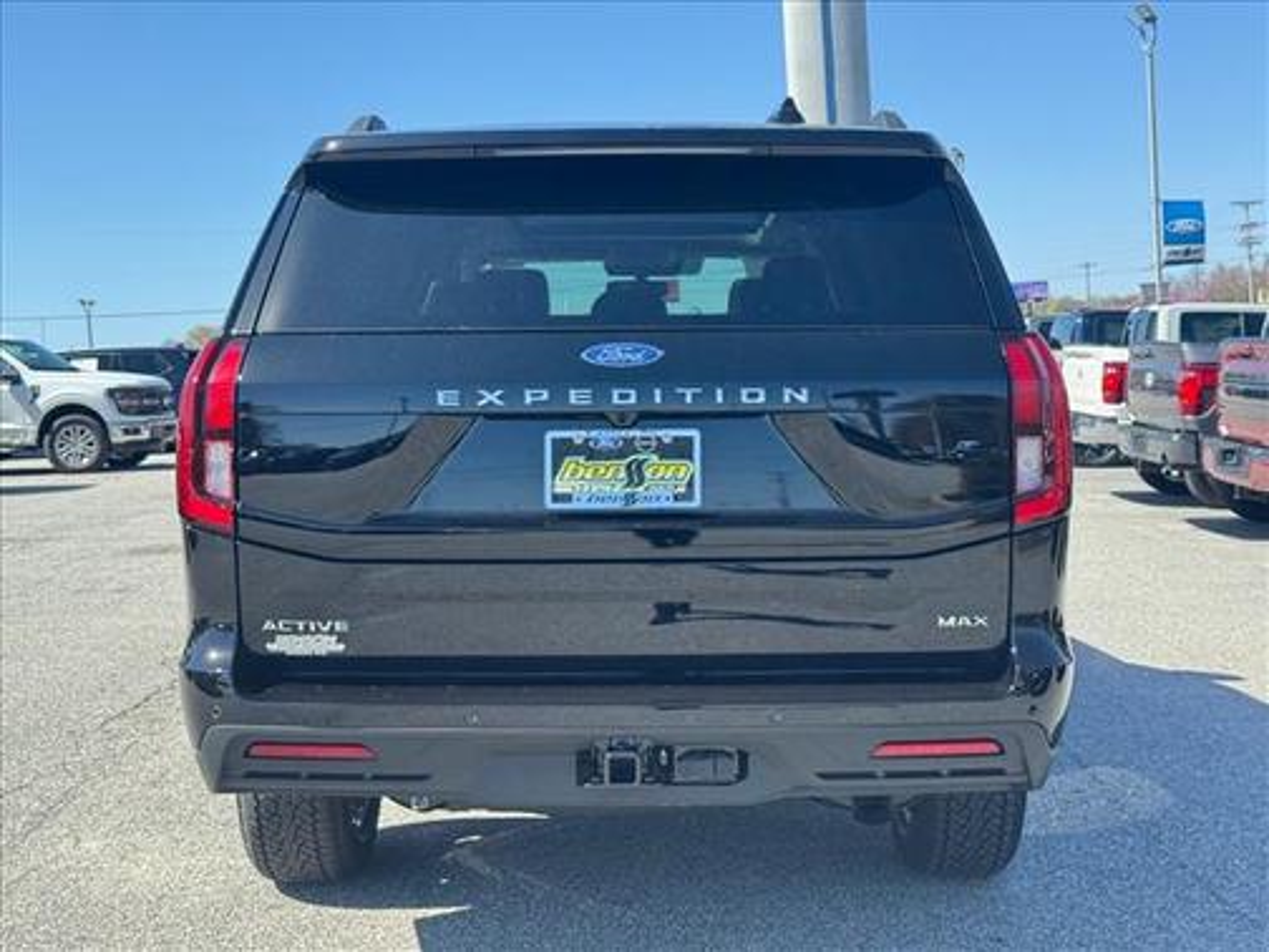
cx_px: 634
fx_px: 1760
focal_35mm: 48
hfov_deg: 39.7
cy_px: 476
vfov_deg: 30.3
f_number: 1.78
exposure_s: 1/1263
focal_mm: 6.76
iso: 64
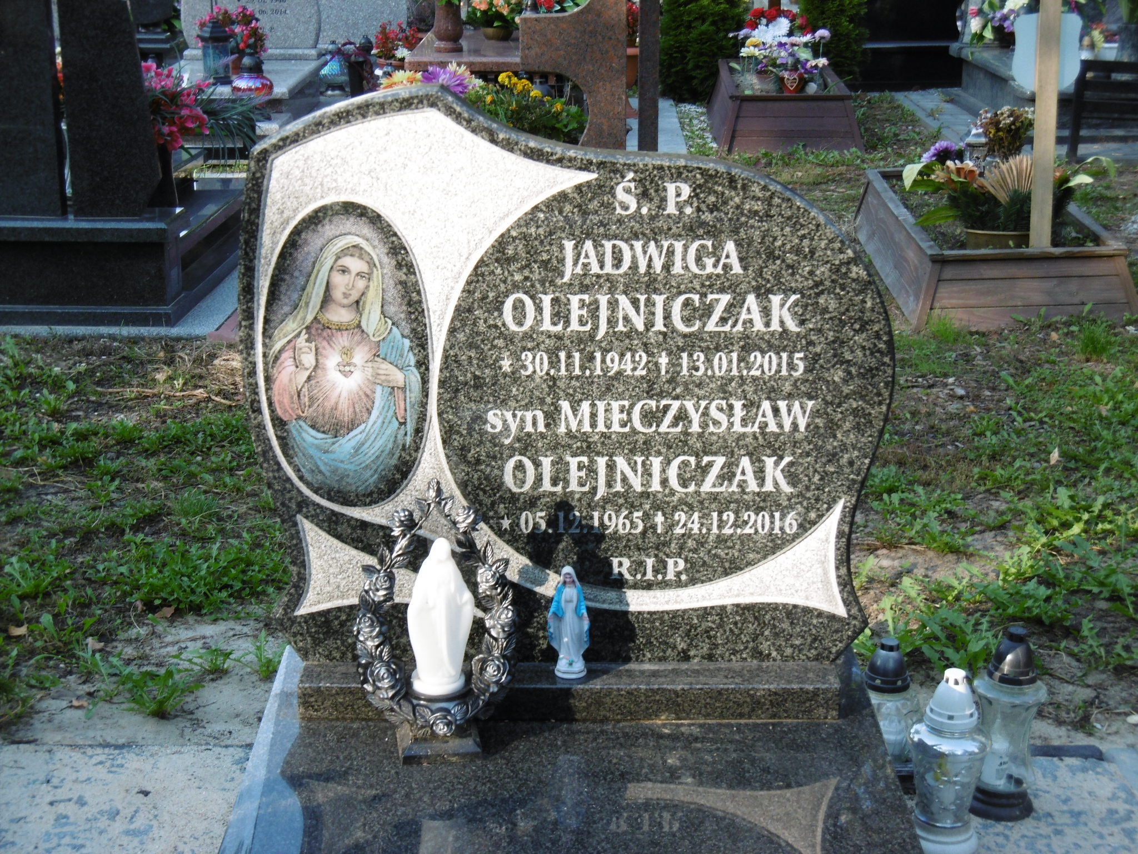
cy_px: 427
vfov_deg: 21.6
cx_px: 569
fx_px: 2235
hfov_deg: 28.6
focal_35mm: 68
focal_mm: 12.1
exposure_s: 1/100
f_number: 4.4
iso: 100
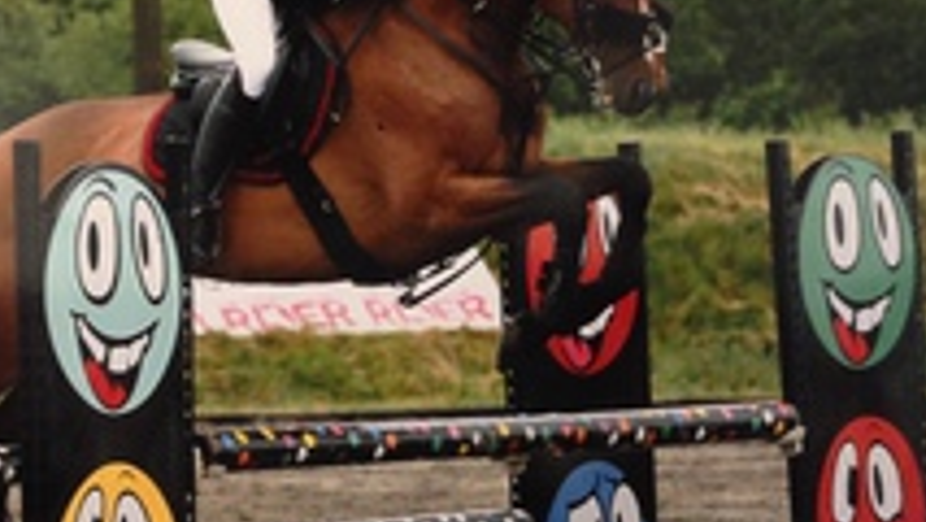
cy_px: 320
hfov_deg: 34.9
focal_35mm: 59
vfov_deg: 20.4
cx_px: 261
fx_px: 1449
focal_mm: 4.12
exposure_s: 1/20
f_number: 2.4
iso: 200
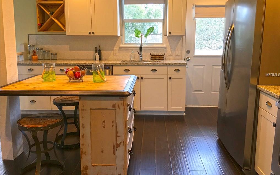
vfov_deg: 40.5
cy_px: 75
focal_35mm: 31
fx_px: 237
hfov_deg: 61.2
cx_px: 141
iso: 32
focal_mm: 4.15
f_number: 2.2
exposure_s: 1/30
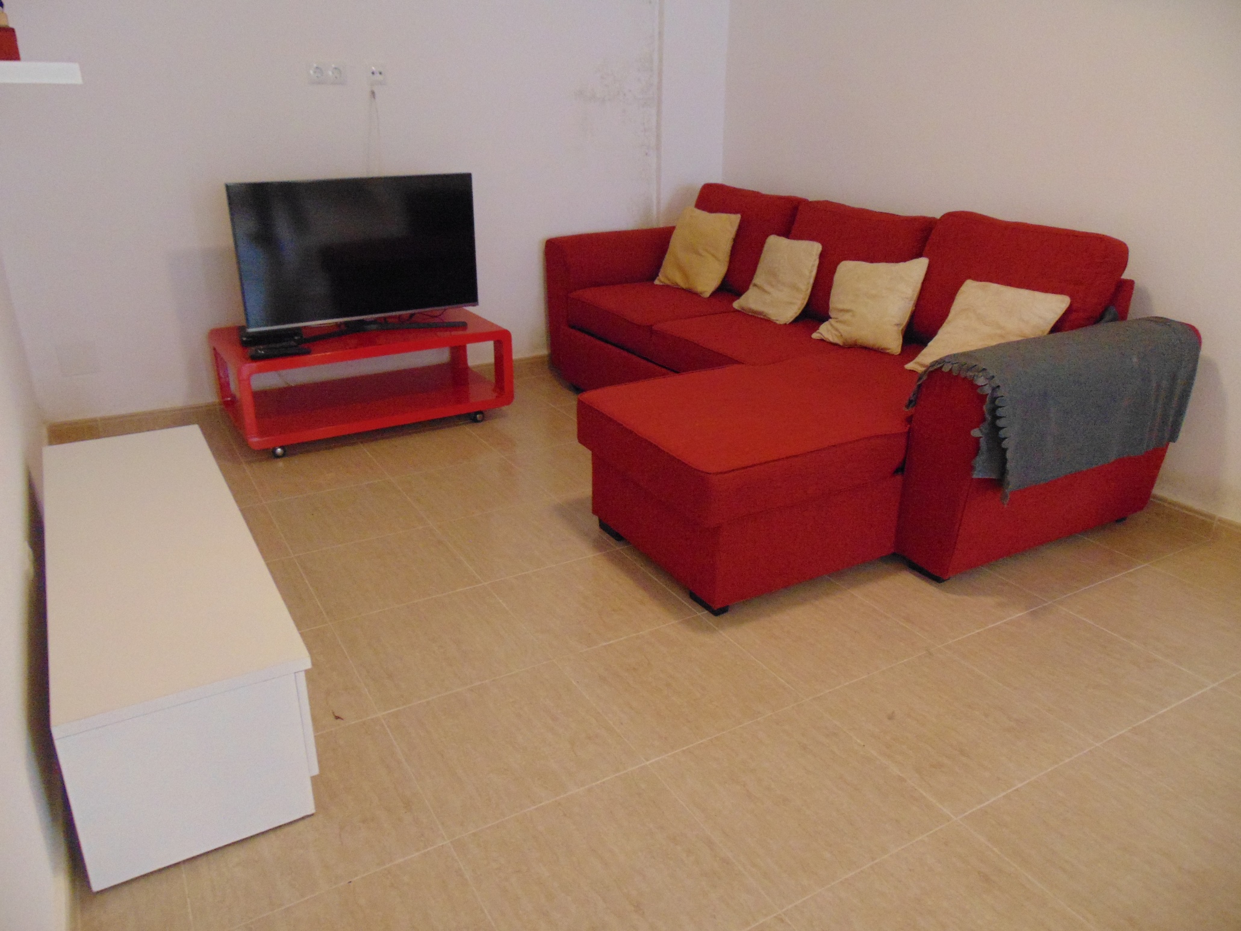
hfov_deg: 69.4
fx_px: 896
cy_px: 466
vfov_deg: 54.9
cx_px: 620
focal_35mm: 25
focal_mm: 4.5
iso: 500
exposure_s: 1/20
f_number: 3
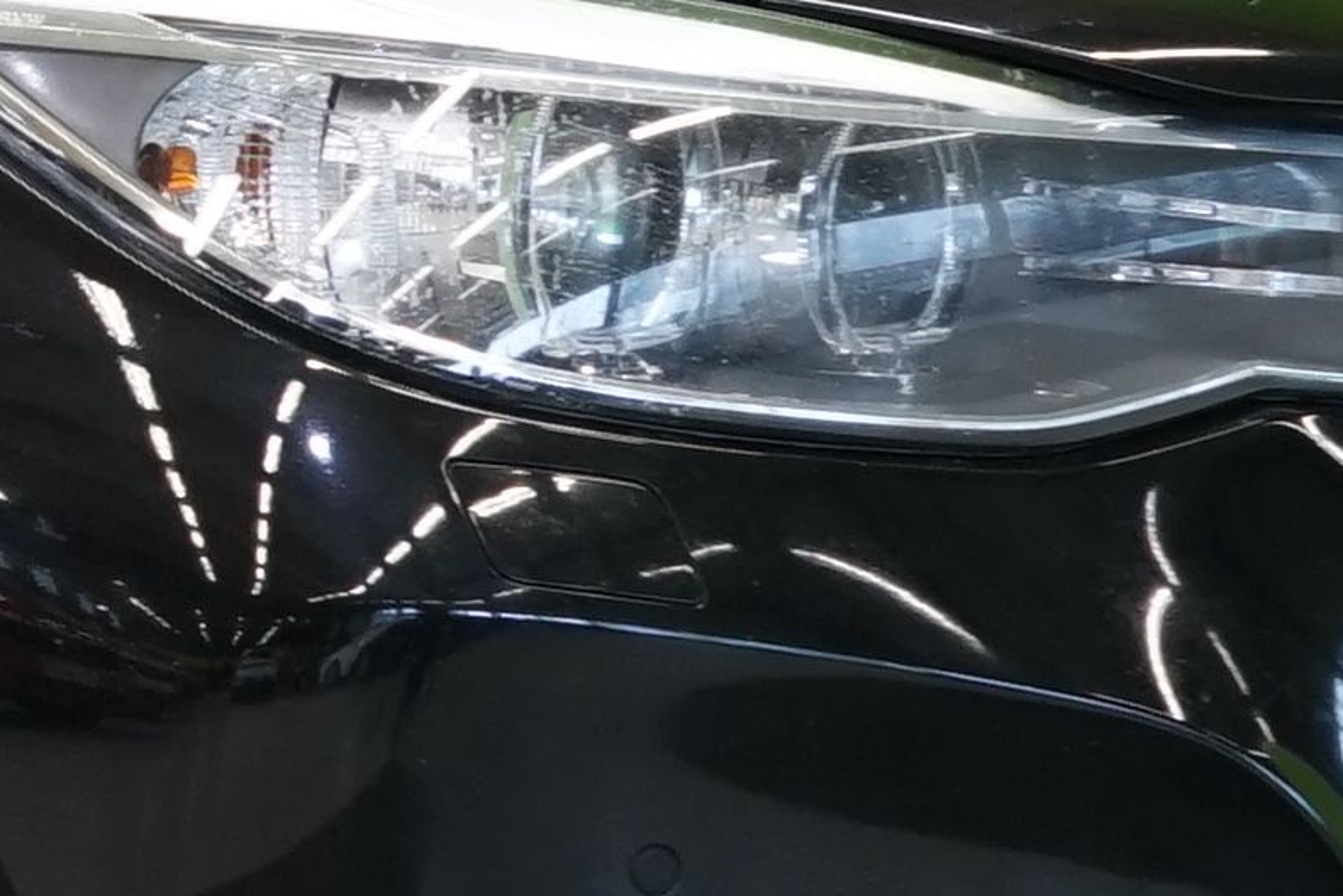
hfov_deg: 7.9
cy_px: 54
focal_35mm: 250
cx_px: -1185
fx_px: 9326
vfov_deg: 5.5
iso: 640
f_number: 6.3
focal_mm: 33
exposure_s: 1/25
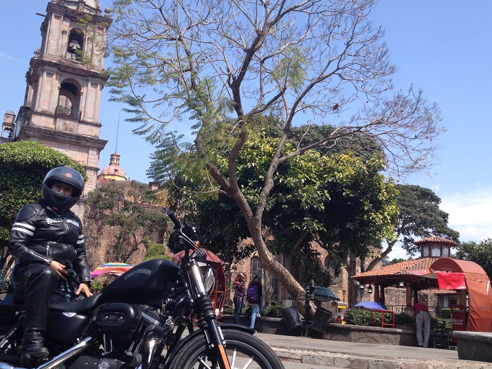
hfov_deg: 42.9
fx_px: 625
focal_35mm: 44
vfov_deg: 32.9
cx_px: 243
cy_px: 180
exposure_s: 1/876
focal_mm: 4.28
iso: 50
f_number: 2.4
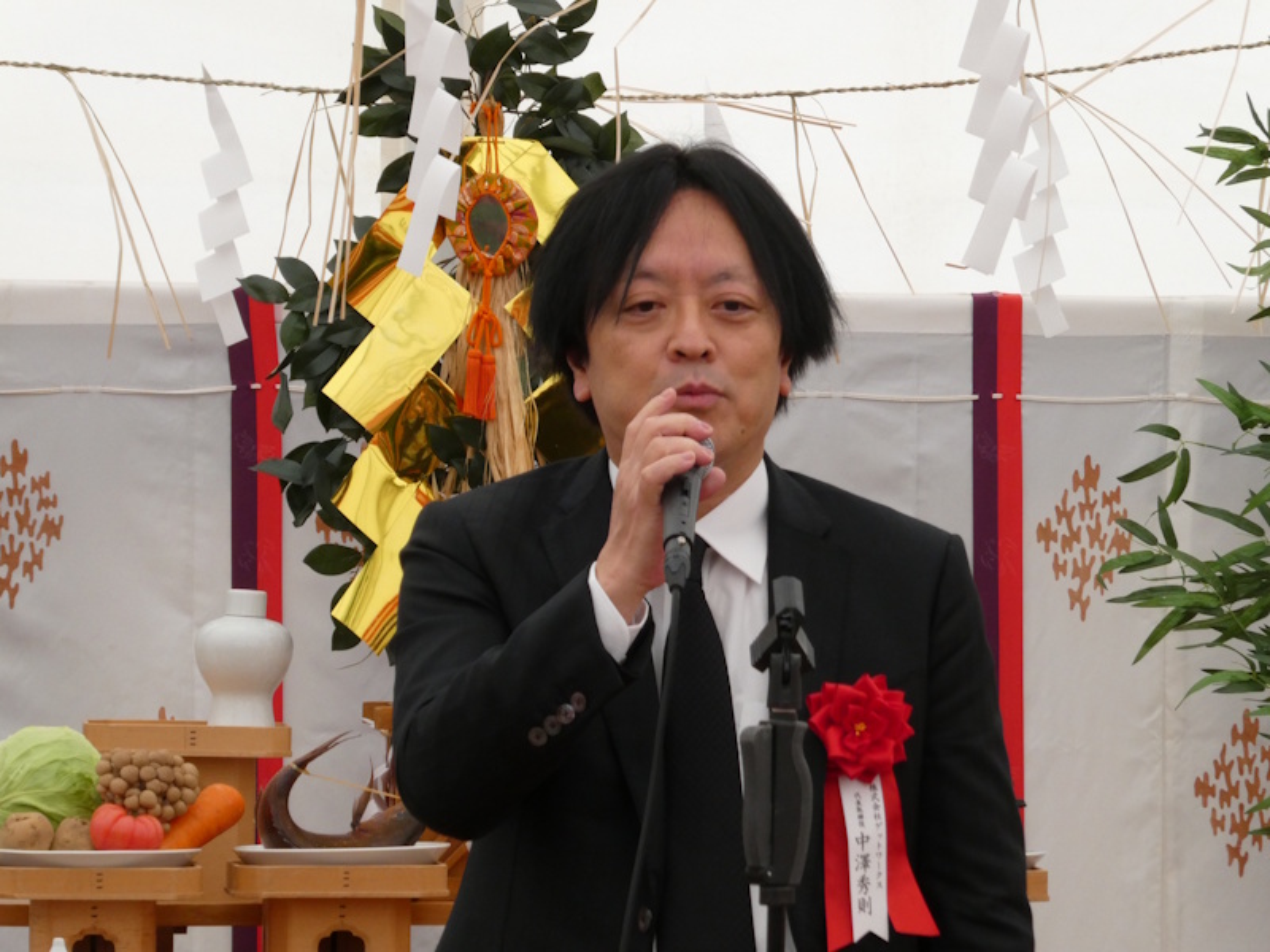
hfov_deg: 10.7
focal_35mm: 185
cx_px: 635
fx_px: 6787
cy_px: 476
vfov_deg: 8.0
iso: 250
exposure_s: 1/80
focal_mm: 33.2
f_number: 5.6
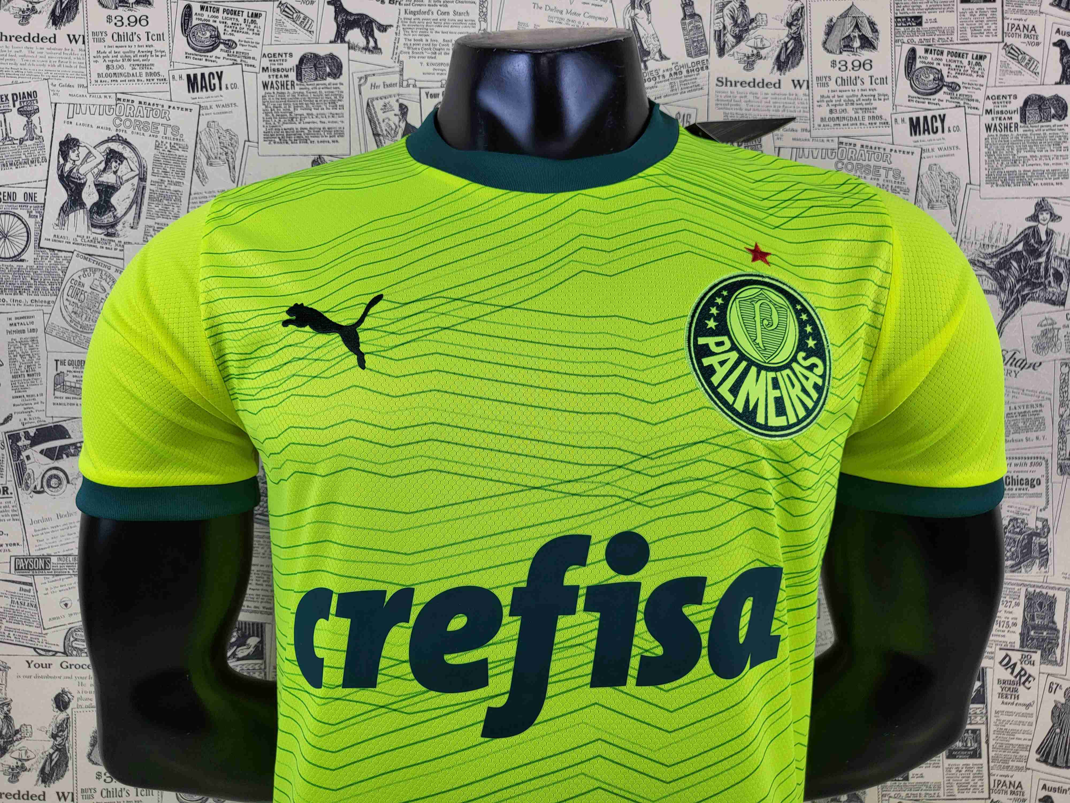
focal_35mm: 26
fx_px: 804
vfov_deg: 53.1
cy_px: 402
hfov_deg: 67.3
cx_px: 535
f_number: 1.8
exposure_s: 1/149
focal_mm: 4.25
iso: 50
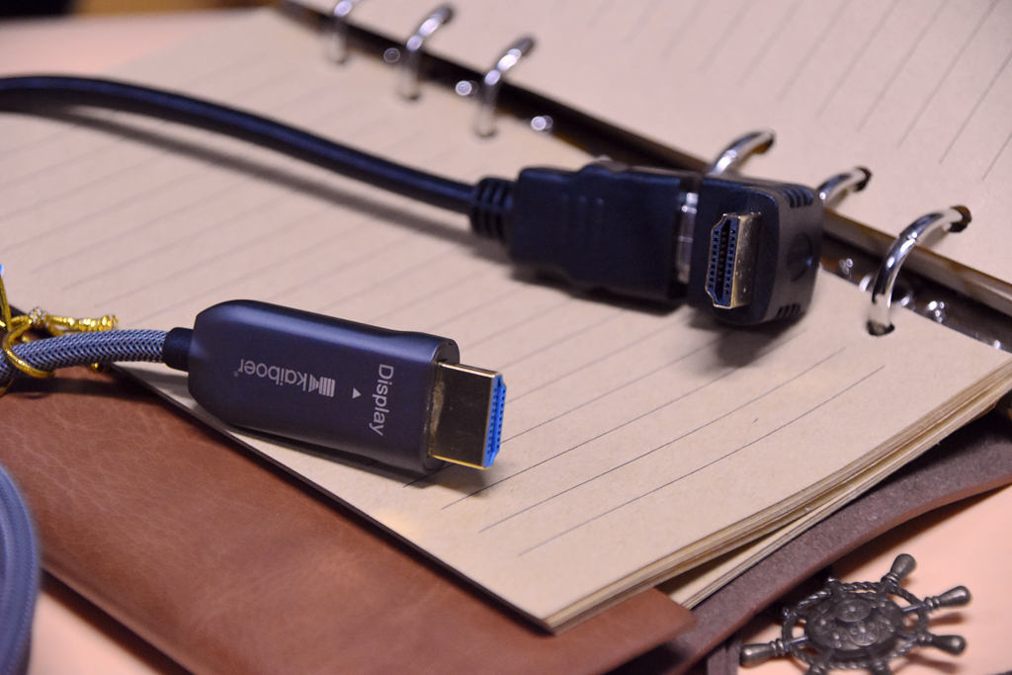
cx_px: 506
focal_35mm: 150
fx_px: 4217
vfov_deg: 9.2
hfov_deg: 13.7
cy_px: 338
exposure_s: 1/60
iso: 3200
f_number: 5.6
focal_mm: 100
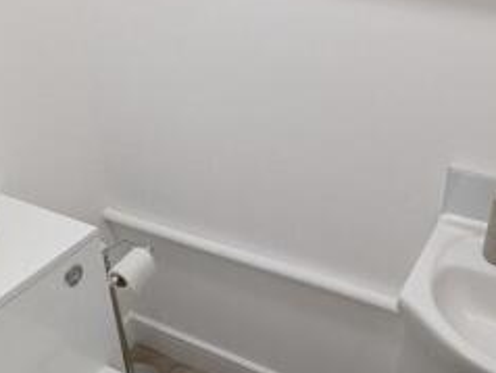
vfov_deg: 36.9
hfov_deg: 47.6
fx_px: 559
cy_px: 195
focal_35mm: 39
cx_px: 292
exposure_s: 1/50
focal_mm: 2.35
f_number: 2.2
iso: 73
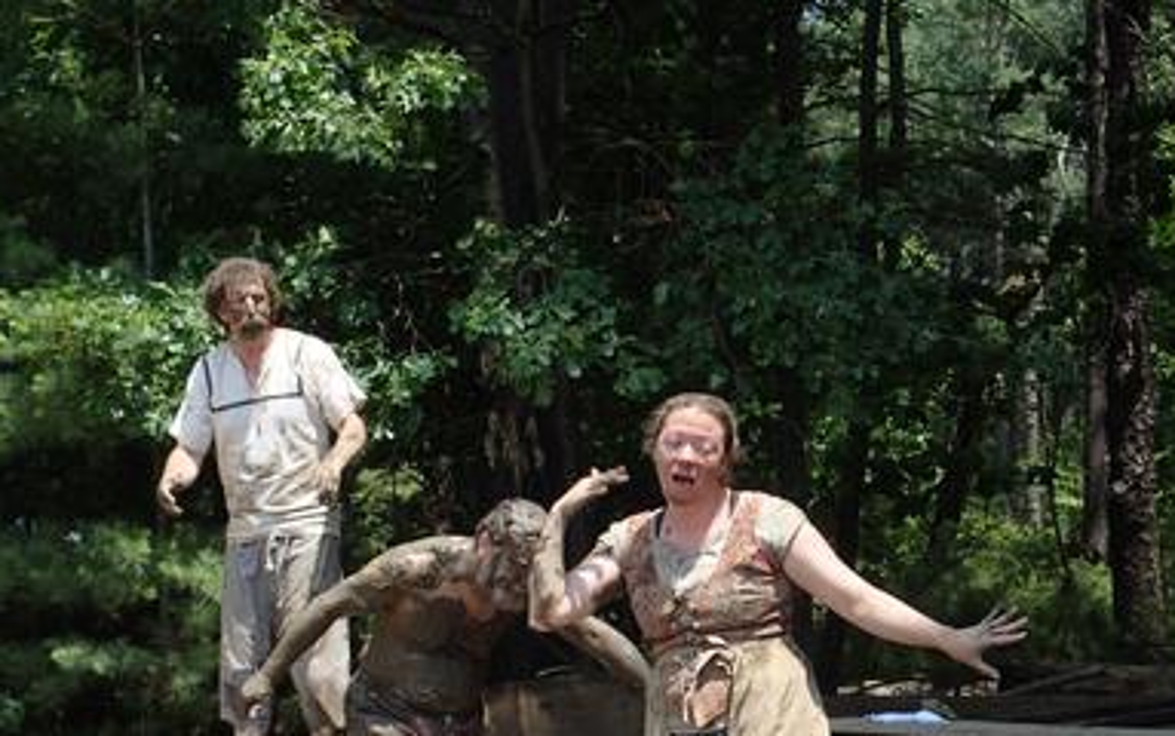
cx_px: 518
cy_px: 494
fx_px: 1955
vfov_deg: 21.2
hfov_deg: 33.4
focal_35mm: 61
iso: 100
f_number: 4.5
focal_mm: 9
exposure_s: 1/320
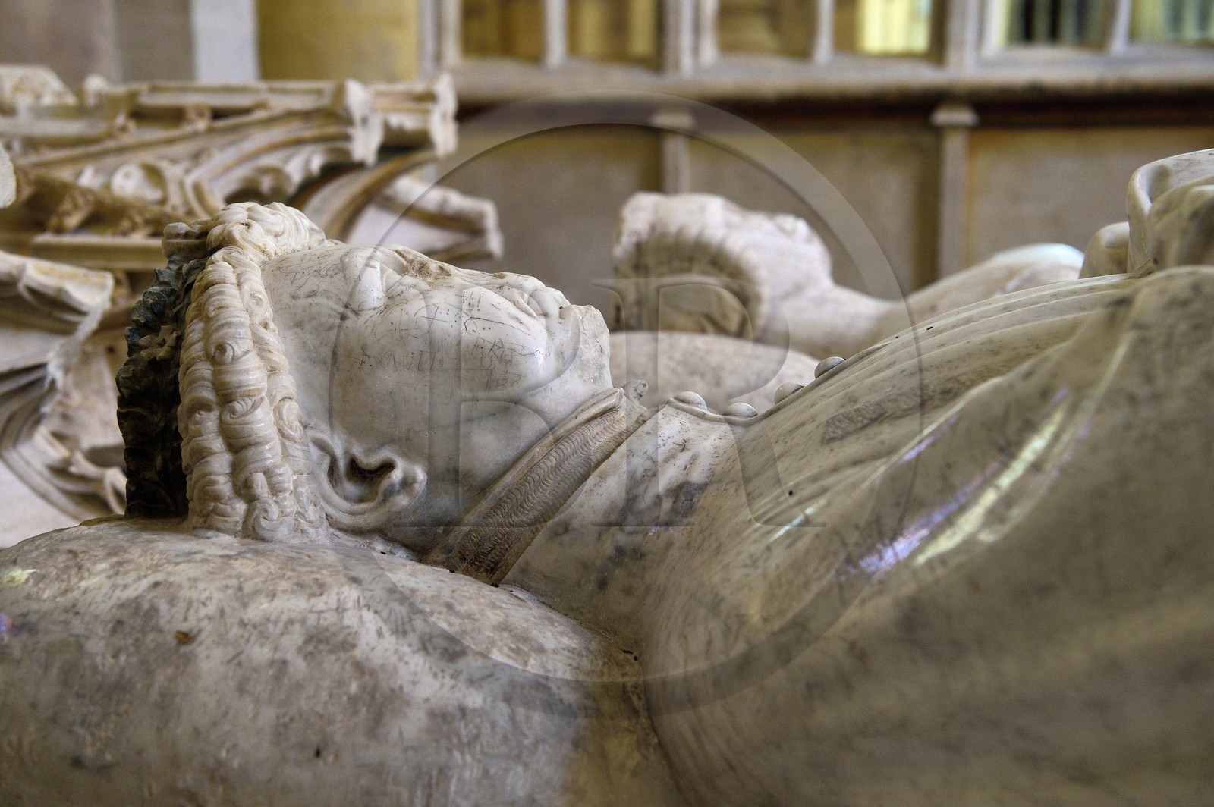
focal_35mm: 52
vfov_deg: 25.9
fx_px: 1752
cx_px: 607
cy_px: 404
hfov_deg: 38.2
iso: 1600
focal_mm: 52
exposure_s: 1/25
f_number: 5.6
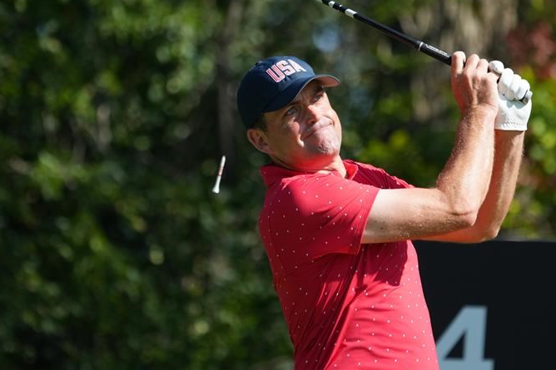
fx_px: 7318
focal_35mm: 474
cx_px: 288
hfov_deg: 4.4
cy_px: 114
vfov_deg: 2.9
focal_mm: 309
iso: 800
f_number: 5.6
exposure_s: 1/2500
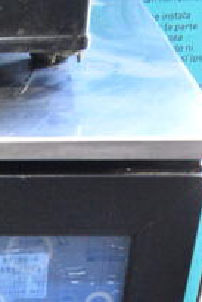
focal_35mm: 120
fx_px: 1008
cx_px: -215
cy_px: 543
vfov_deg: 14.9
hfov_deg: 10.4
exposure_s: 1/200
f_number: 7.1
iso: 6400
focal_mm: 18
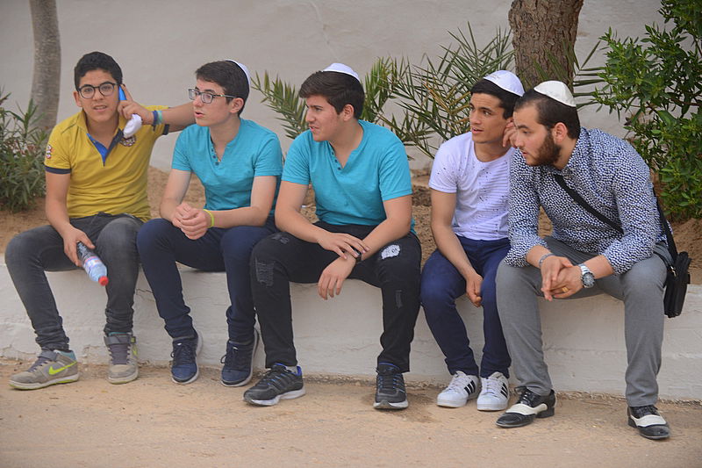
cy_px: 234
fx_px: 2261
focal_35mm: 116
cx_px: 351
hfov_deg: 17.6
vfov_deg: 11.8
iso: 250
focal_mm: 116
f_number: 3.5
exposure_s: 1/160
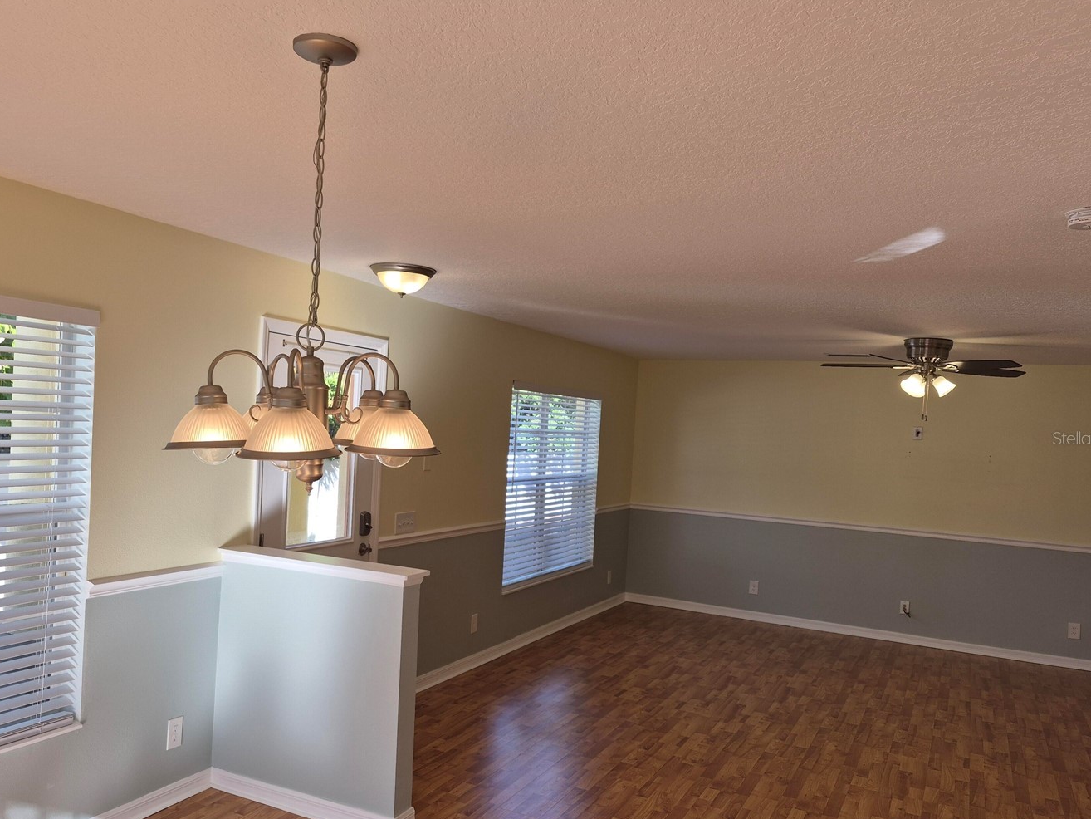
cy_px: 438
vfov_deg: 49.7
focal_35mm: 28
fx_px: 883
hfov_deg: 63.1
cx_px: 467
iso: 25
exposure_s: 1/190
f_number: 1.8
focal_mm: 5.4
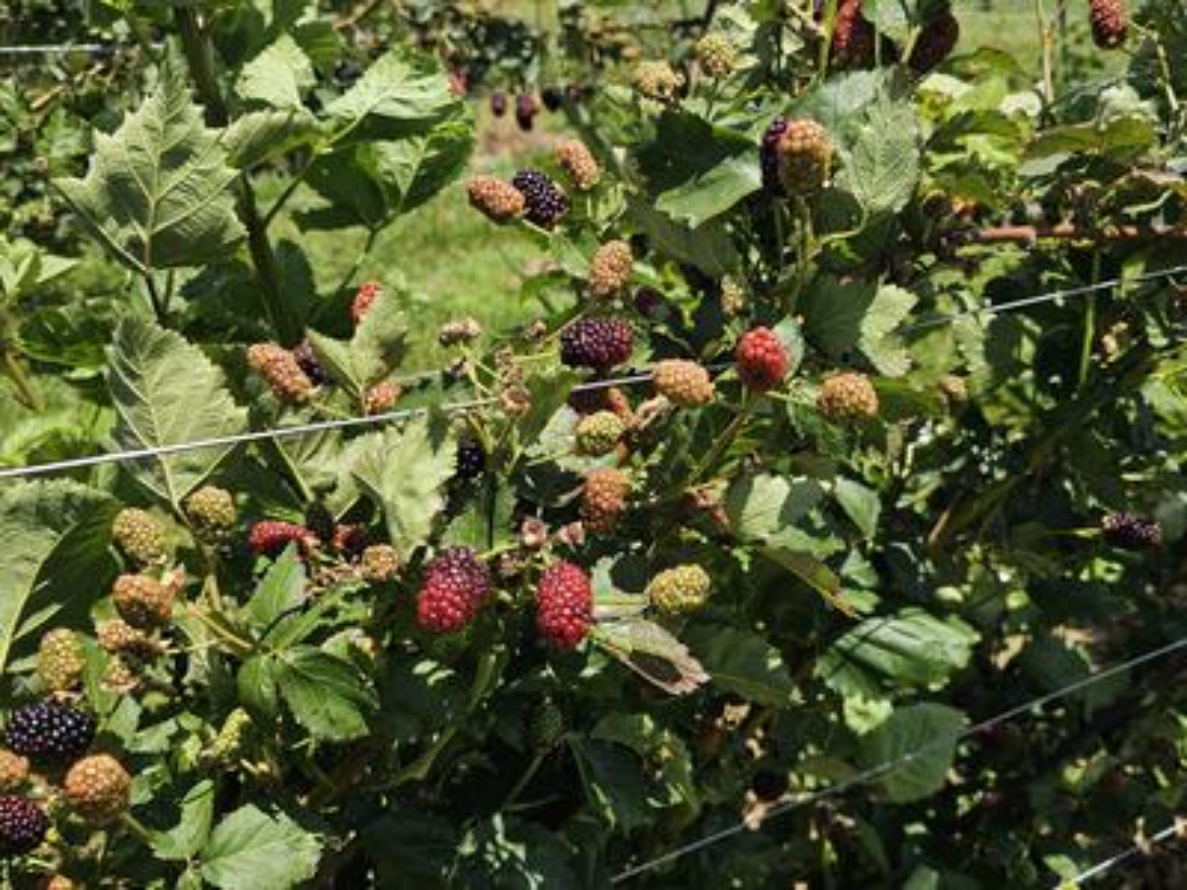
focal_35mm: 23
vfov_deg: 58.9
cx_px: 594
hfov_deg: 73.9
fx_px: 789
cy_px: 445
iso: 10
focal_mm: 6.3
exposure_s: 1/577
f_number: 1.7
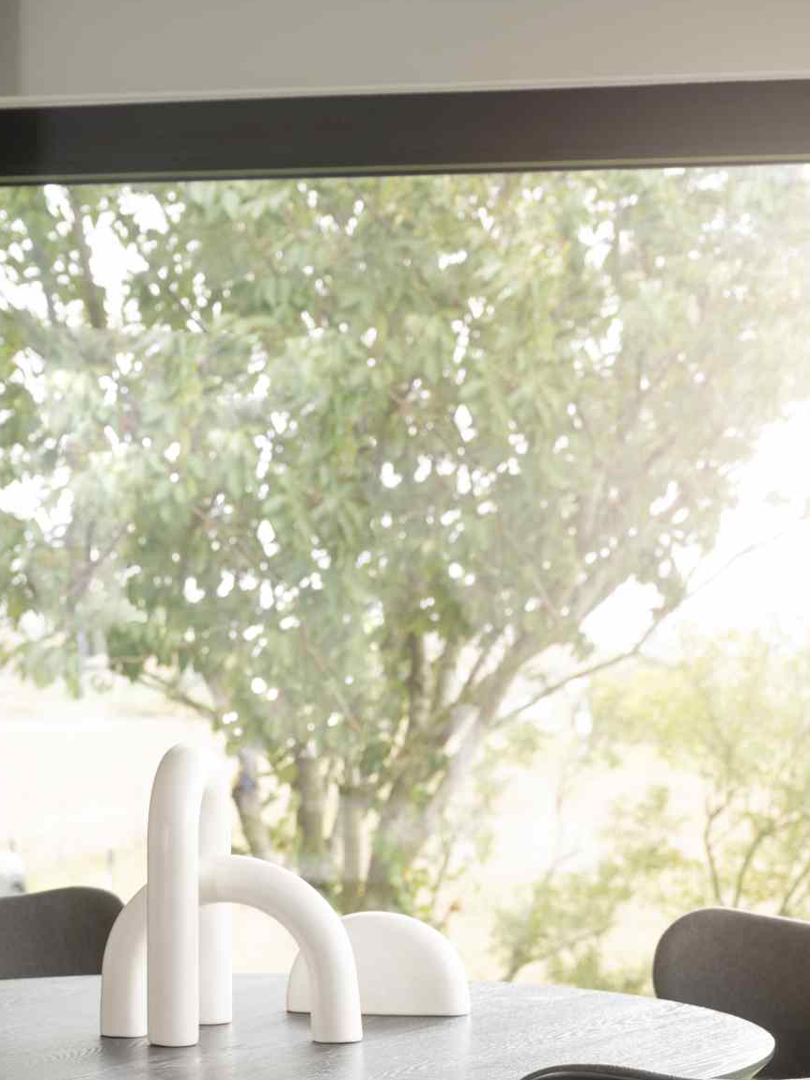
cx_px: 392
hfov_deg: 18.0
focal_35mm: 82
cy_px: 890
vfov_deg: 23.4
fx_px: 2558
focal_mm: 49
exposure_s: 1/10
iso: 125
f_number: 5
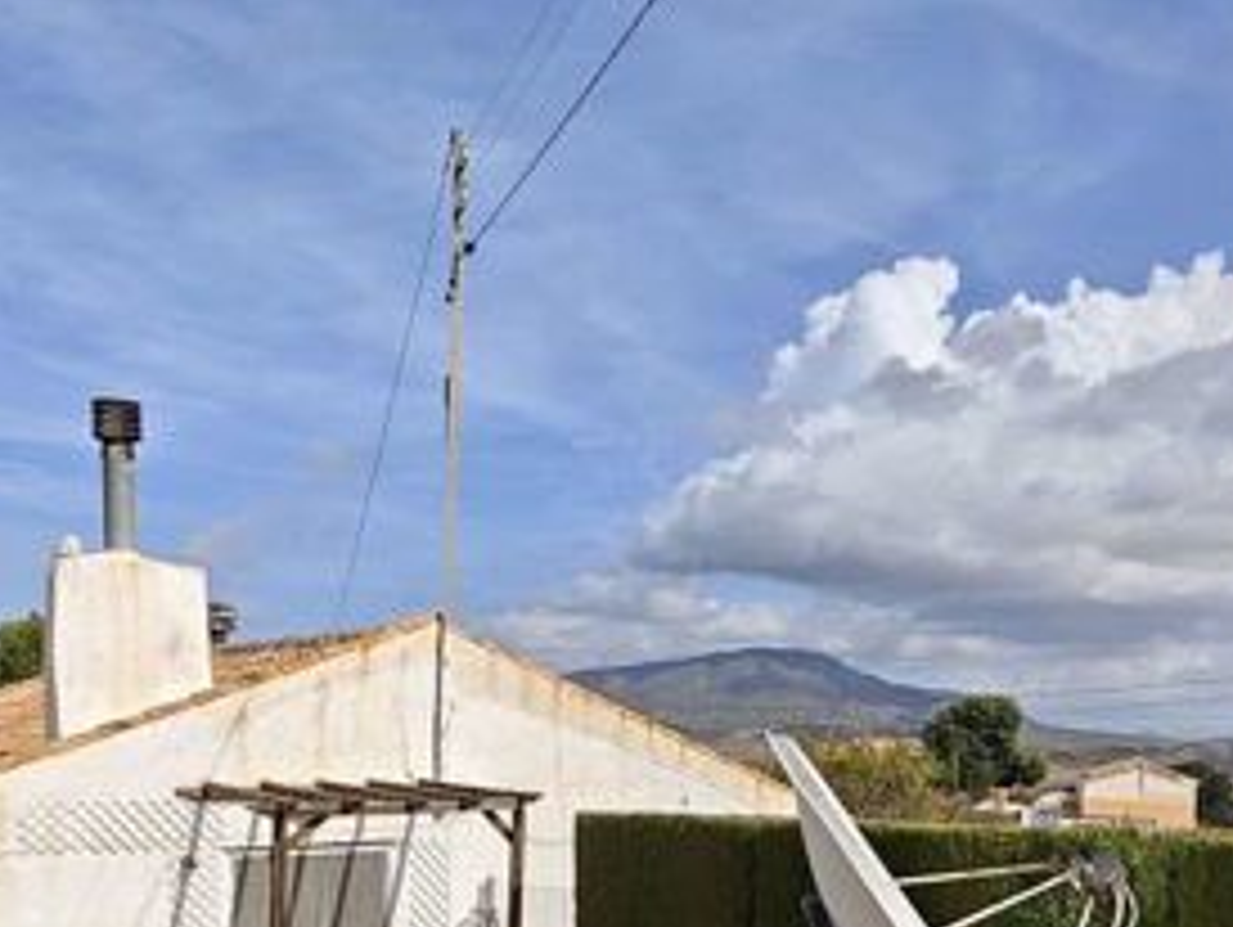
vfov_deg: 37.3
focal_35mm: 36
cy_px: 824
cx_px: 646
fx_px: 1283
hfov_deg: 51.3
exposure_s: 1/997
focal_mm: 2.16
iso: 50
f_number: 2.2
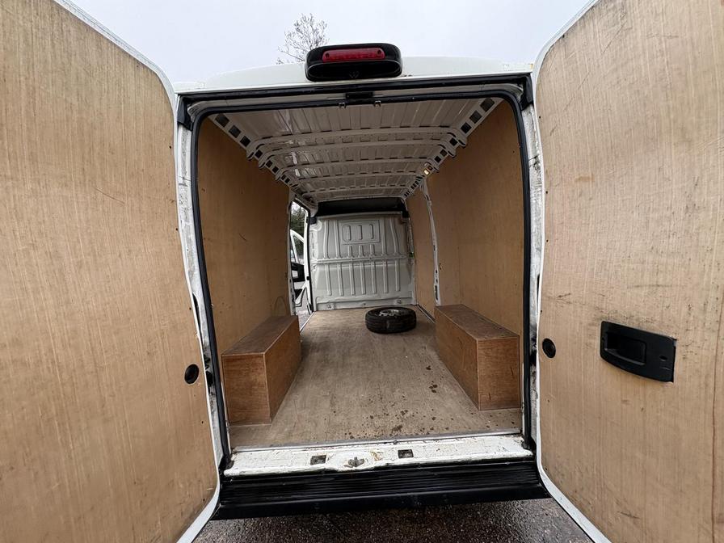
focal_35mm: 14
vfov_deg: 85.7
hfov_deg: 102.1
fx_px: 293
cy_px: 272
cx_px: 362
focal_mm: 2.22
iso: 100
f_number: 2.2
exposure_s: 1/136
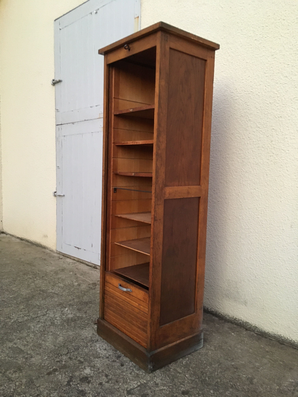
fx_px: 333
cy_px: 198
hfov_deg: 48.2
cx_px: 149
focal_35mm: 29
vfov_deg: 61.7
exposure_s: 1/17
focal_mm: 4.15
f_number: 2.2
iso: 250
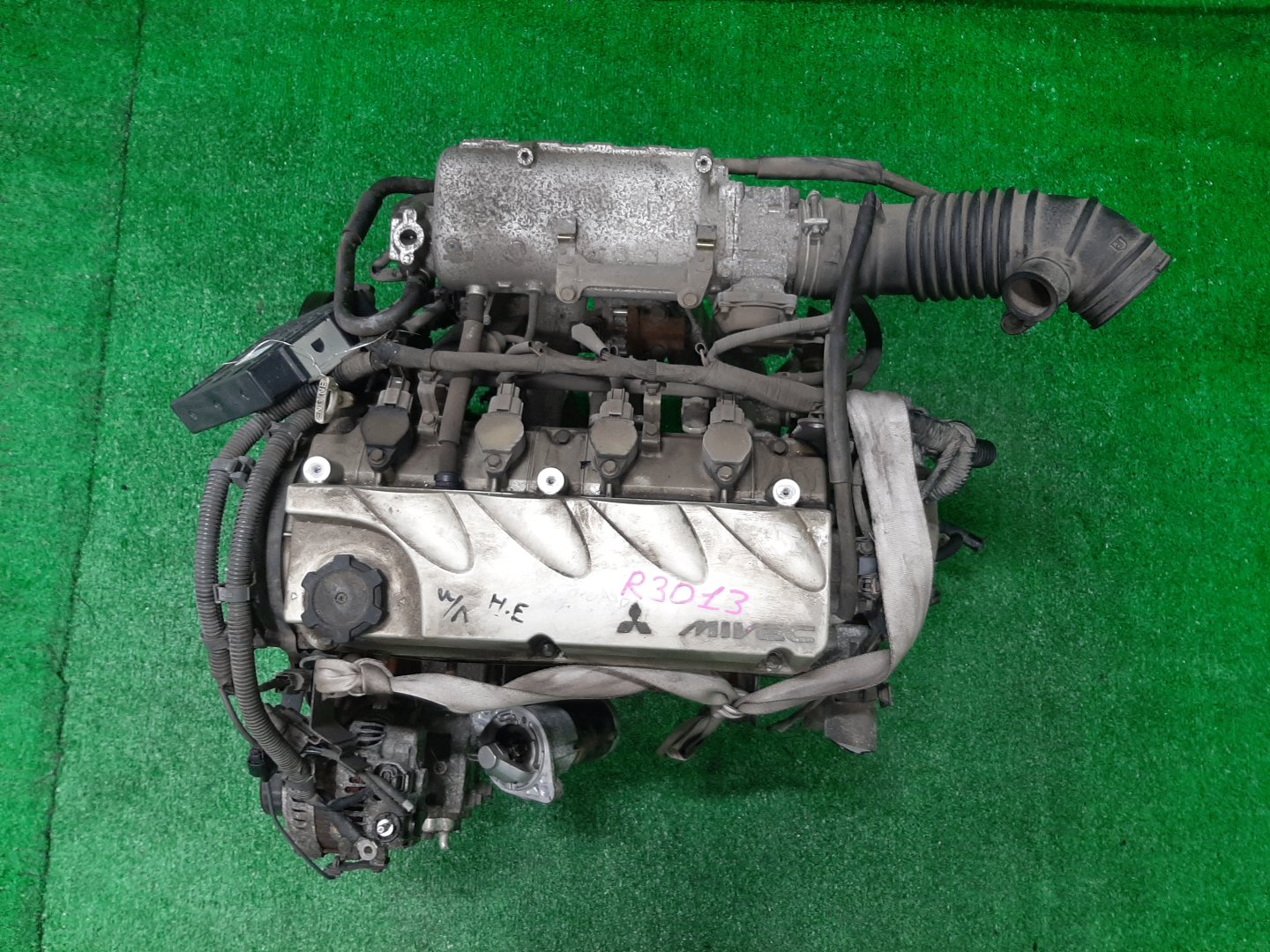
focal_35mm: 26
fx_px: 954
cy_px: 476
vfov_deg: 53.1
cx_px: 635
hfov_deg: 67.3
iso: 110
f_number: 1.7
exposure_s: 1/50
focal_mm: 3.93
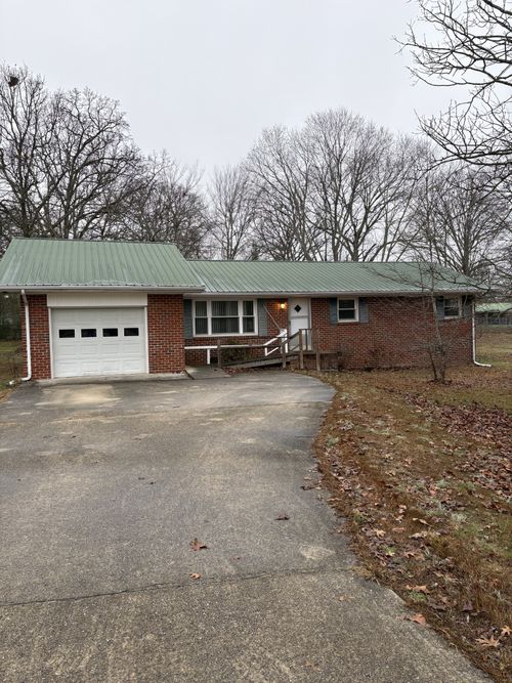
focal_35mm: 26
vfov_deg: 67.3
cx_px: 256
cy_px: 342
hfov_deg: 53.0
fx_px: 513
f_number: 1.6
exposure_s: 1/122
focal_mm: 5.96
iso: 32
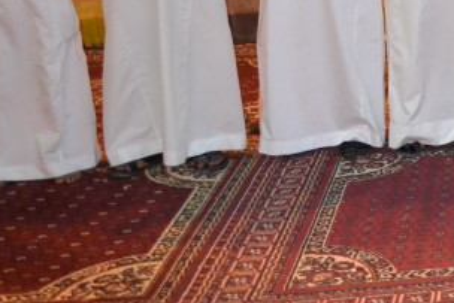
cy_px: -68
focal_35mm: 91
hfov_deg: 18.7
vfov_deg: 14.5
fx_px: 1148
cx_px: 753
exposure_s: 1/60
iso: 2800
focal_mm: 18
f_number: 3.5
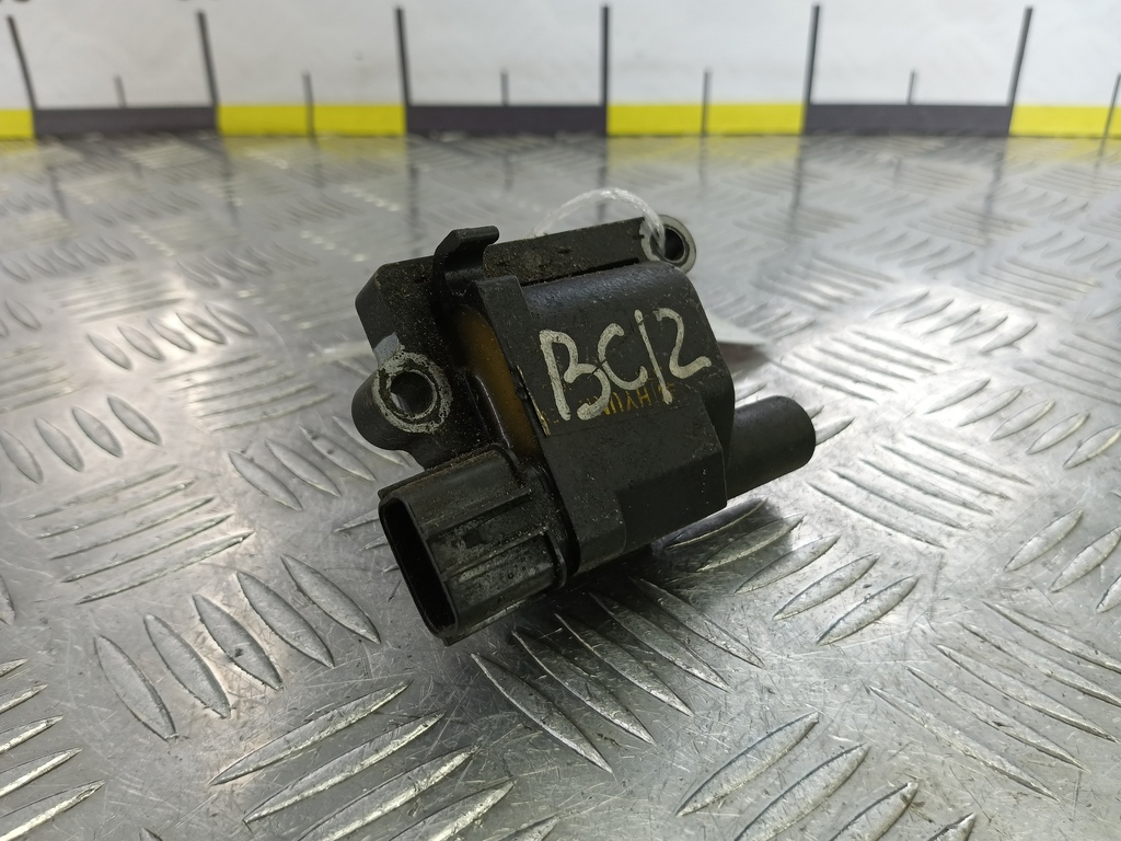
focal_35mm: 23
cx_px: 560
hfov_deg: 73.9
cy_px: 420
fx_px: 745
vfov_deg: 58.9
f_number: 1.6
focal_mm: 4.11
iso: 153
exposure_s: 1/100
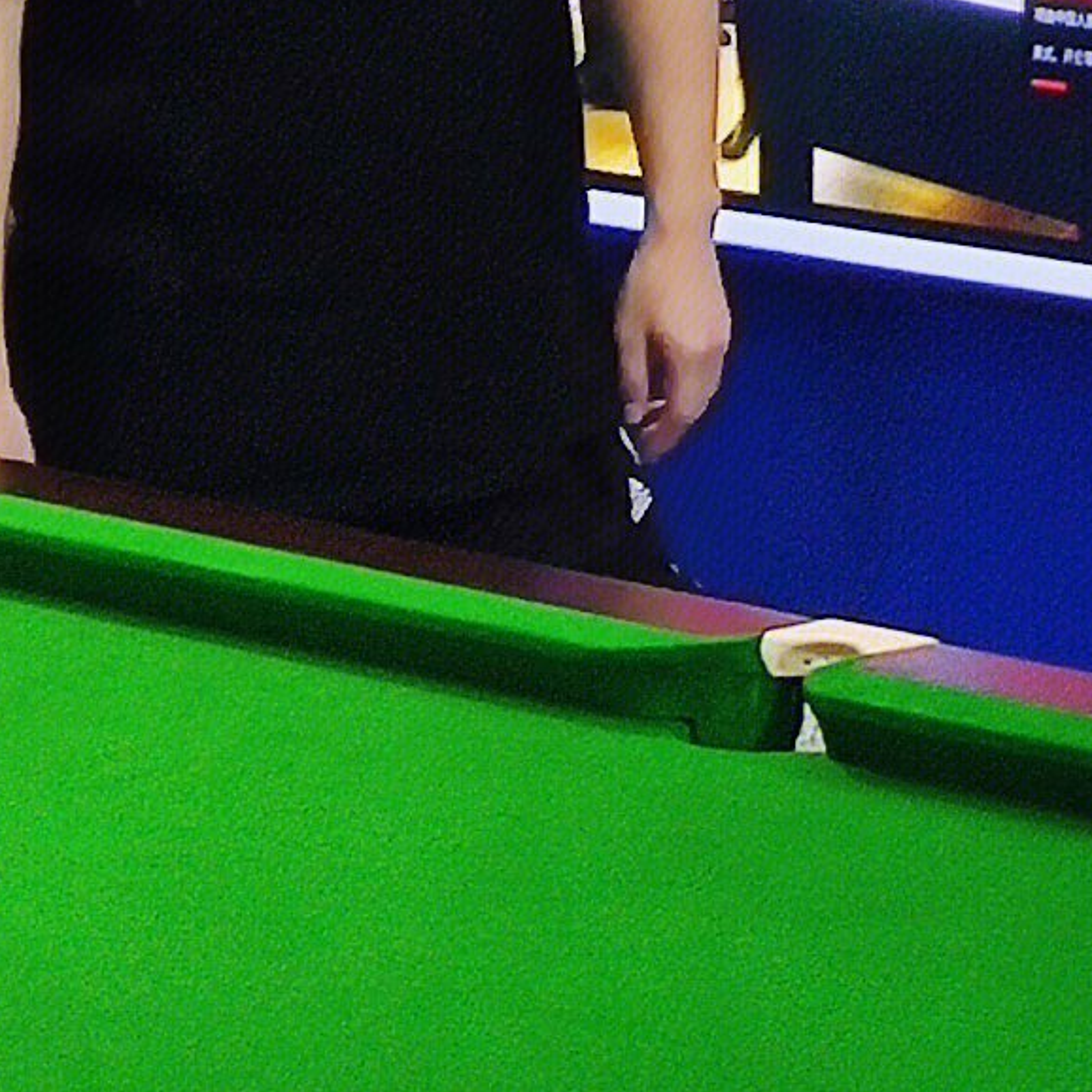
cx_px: 2908
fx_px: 7209
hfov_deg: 7.8
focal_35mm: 202
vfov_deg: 8.0
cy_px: -1602
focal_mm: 4.75
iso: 112
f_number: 1.75
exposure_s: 1/363
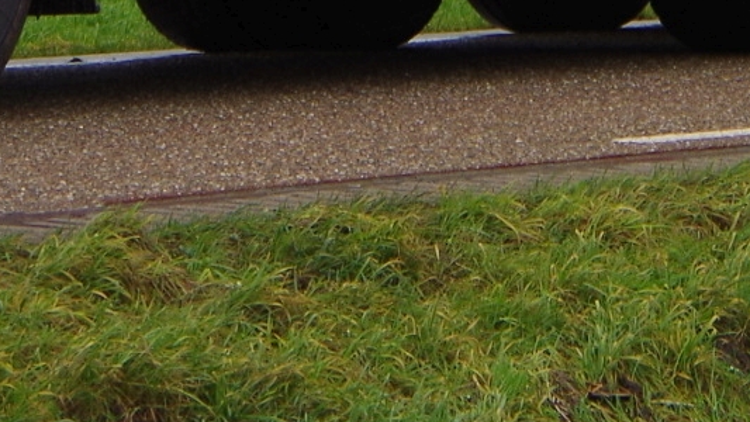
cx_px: 568
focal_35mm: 417
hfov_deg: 5.2
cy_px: -641
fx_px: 8294
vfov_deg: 2.9
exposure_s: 1/100
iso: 400
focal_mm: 53
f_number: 5
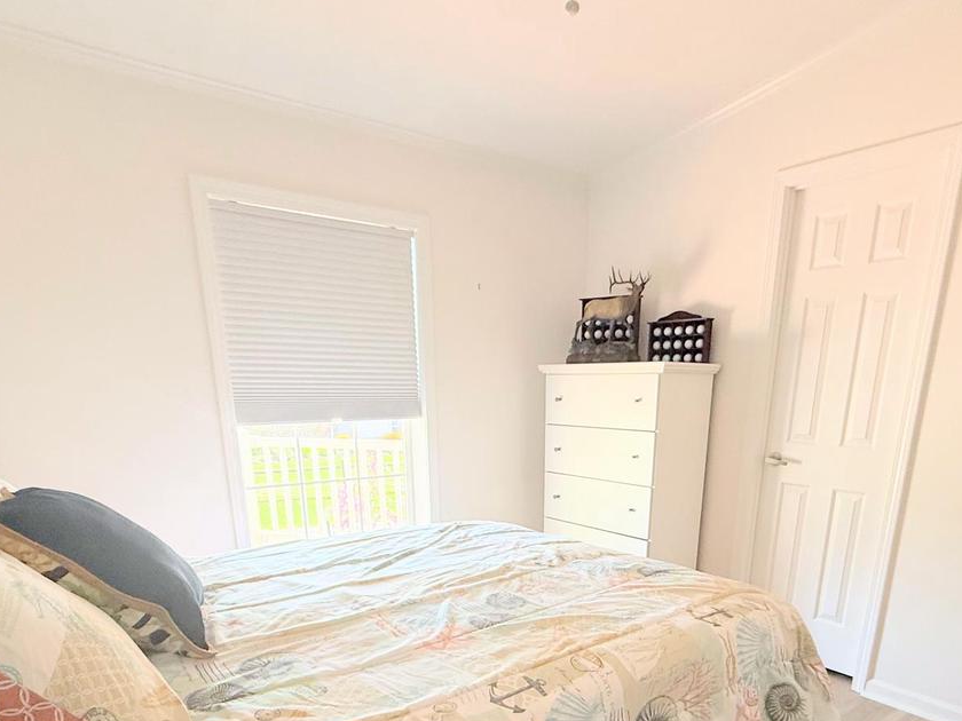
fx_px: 667
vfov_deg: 52.3
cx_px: 536
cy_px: 599
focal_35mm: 24
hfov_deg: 71.4
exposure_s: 1/99
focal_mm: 2.22
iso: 200
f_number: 2.2
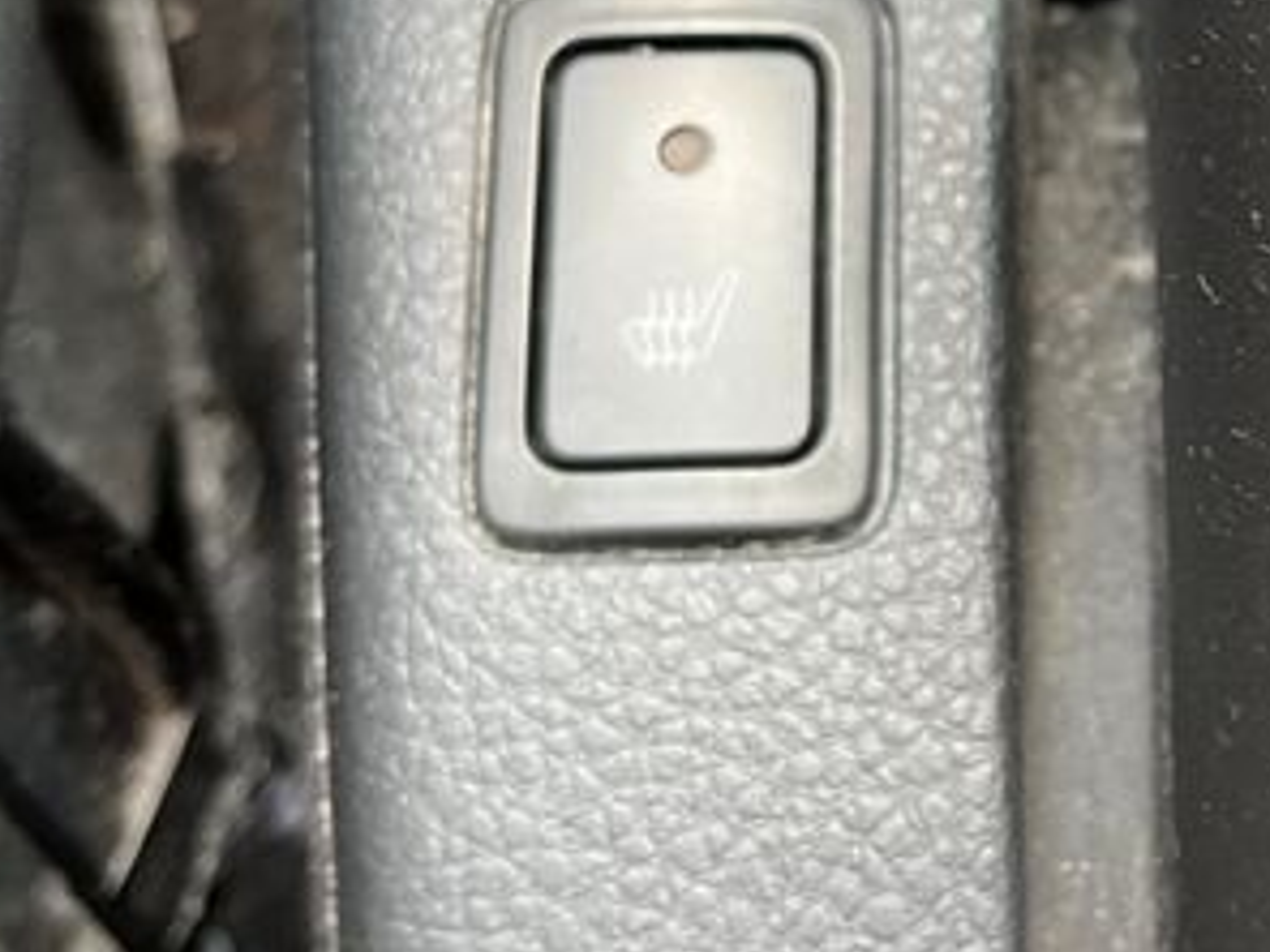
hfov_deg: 21.0
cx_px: 1300
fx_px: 3302
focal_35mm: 90
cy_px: -103
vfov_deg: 15.9
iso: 80
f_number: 1.6
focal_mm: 5.1
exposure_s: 1/122
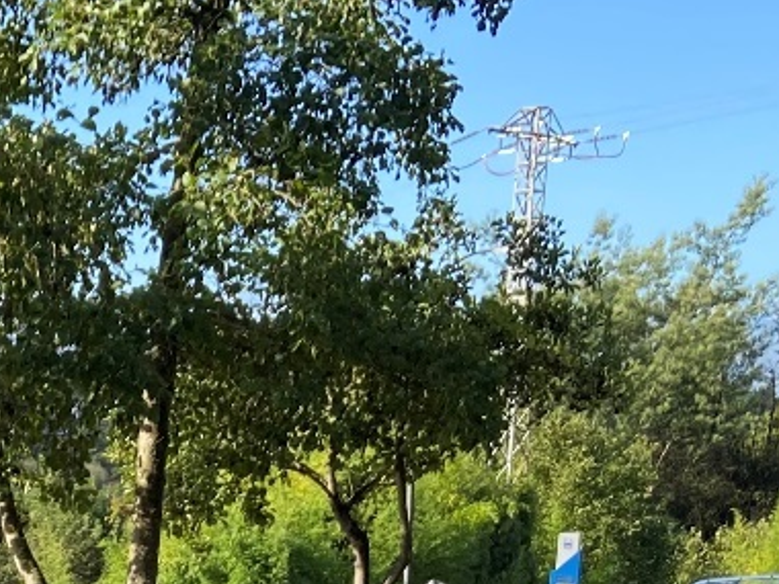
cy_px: 846
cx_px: 170
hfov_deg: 23.5
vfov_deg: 16.6
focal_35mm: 82
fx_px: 1845
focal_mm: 4.25
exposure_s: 1/571
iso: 32
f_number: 1.8
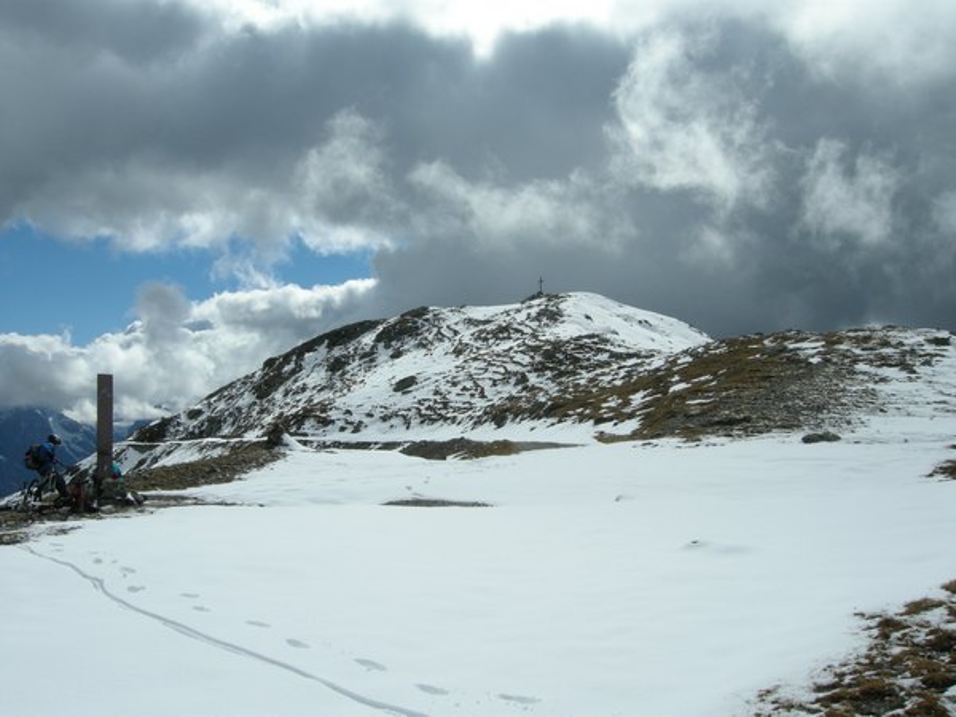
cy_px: 358
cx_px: 478
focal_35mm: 35
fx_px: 967
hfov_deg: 52.6
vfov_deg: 40.7
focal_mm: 7.5
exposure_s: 1/597
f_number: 6.8
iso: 64
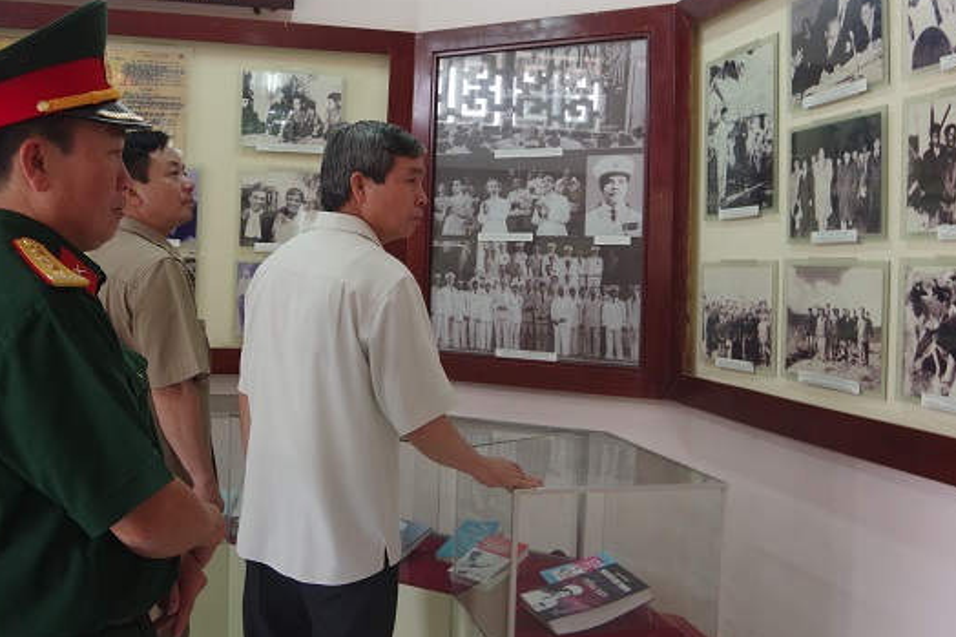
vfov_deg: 39.8
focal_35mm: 33
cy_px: 259
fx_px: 876
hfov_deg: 57.2
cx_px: 443
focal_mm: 18
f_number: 6.3
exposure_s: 1/25
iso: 800
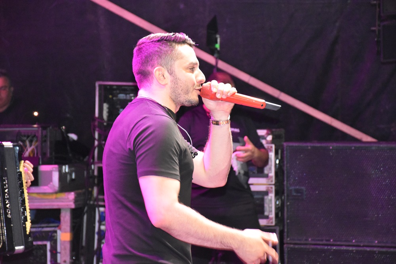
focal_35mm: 150
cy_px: 132
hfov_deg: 13.7
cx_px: 198
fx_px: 1650
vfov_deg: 9.2
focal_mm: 100
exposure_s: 1/60
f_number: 5.6
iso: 6400
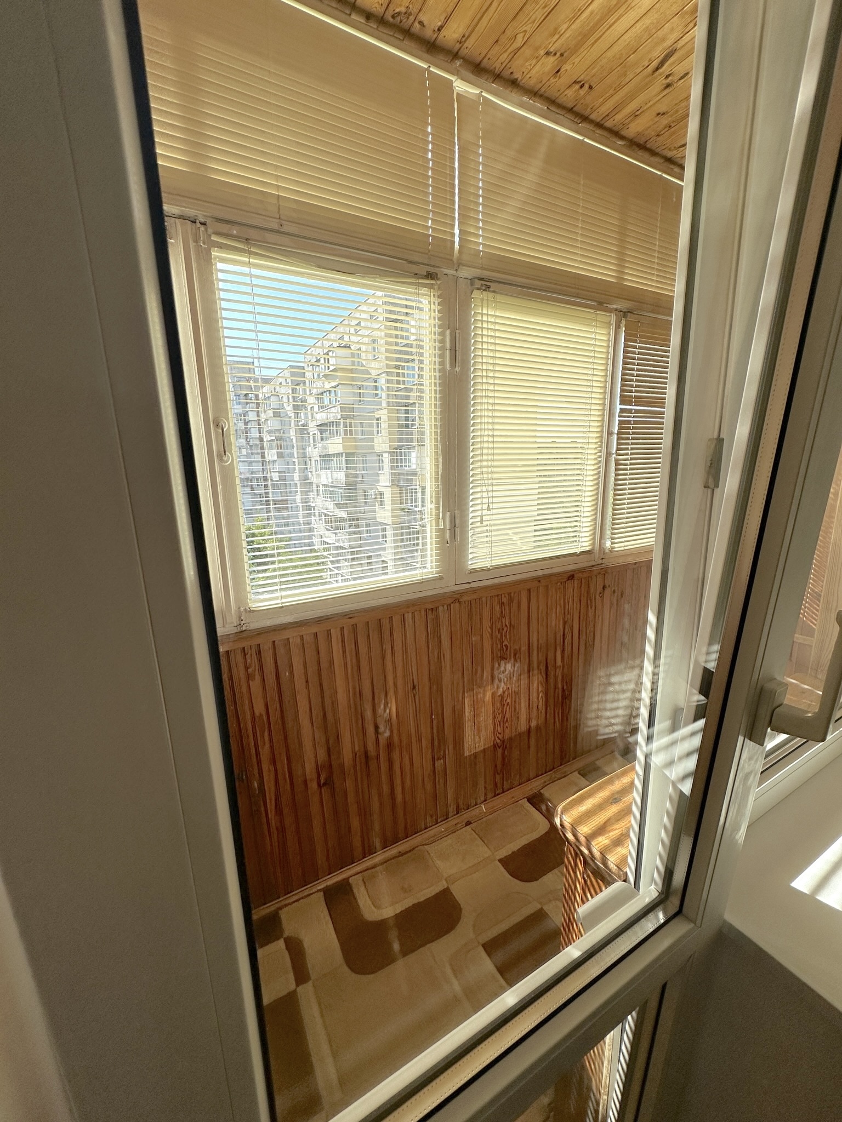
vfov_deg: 102.1
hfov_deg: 85.7
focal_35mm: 14
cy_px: 561
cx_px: 421
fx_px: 454
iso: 50
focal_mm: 2.22
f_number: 2.2
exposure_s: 1/1043
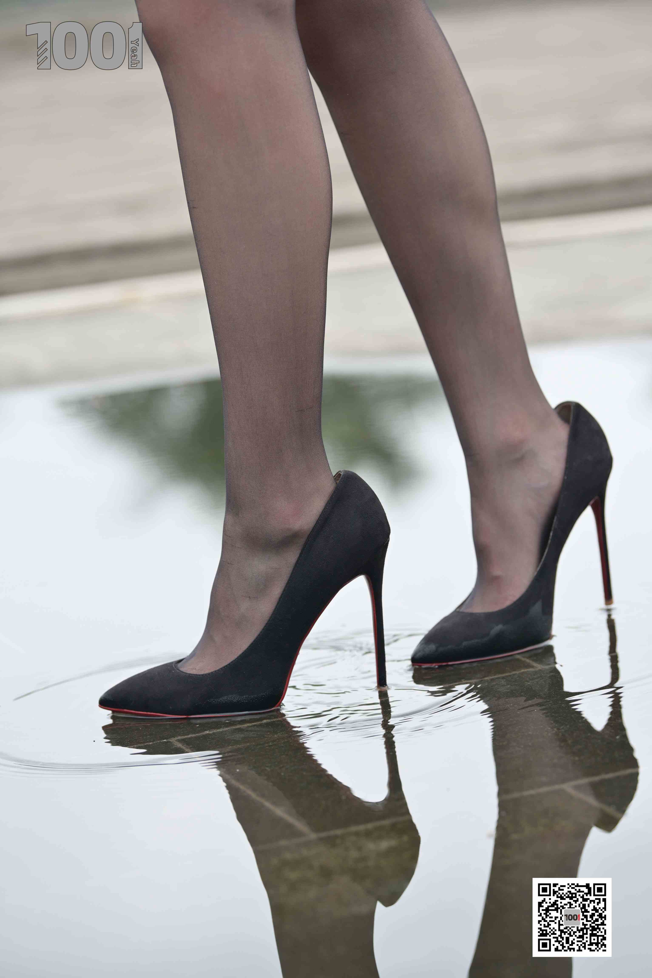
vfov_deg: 18.6
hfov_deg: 12.5
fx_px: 2988
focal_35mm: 110
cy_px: 489
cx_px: 326
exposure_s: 1/320
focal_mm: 110
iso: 200
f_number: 4
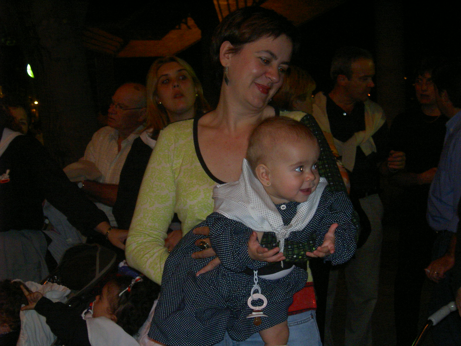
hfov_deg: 34.9
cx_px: 230
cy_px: 173
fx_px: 732
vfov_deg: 26.6
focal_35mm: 55
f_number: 3.3
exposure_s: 1/68.5
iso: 100
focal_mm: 11.3
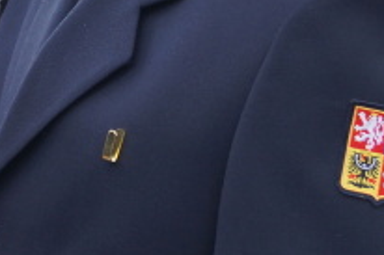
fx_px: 2227
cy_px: -147
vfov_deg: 6.5
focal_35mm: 209
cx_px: -250
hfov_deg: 9.5
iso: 100
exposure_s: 1/125
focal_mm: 28
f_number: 6.3
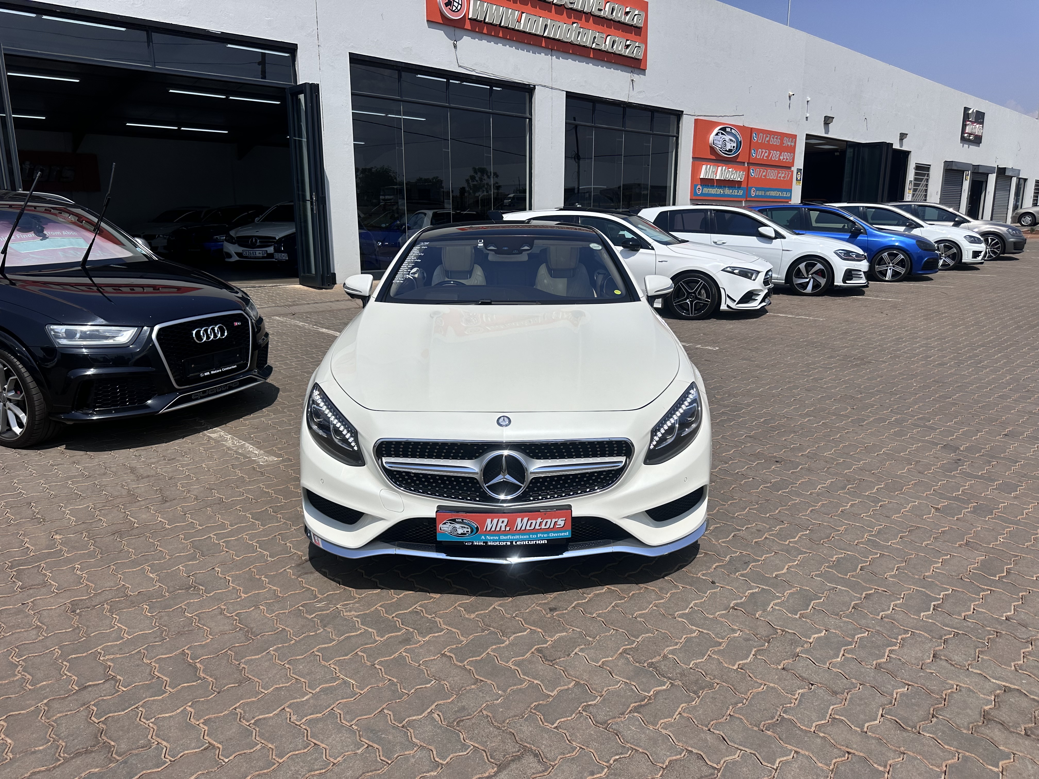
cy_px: 390
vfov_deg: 56.8
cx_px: 520
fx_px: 720
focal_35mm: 24
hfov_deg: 71.6
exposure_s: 1/10753
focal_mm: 6.86
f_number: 1.78
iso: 80
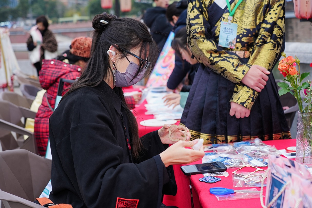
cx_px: 156
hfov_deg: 41.1
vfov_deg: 28.1
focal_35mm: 48
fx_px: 416
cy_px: 104
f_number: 4
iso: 200
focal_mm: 48
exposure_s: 1/200
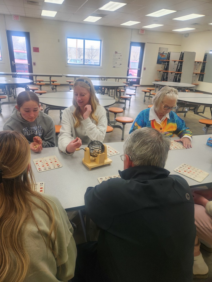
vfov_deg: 73.9
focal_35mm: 23
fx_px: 188
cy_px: 141
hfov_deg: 58.9
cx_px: 106
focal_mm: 5.4
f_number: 1.8
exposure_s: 1/120
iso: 64
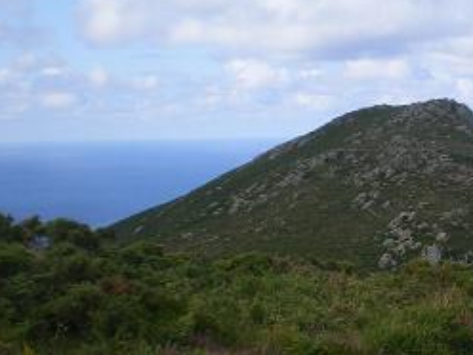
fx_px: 1107
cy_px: 244
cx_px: 465
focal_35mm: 81
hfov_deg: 23.2
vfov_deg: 18.1
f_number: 4.6
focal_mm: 6.3
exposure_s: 1/320
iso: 64
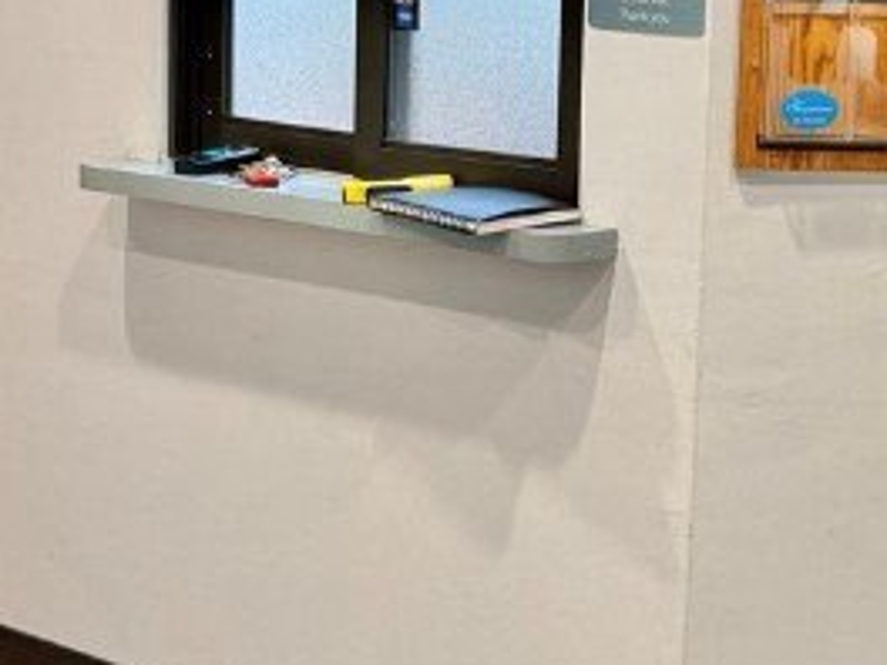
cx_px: 564
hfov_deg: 21.0
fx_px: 2383
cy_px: 148
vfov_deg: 15.8
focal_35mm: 93
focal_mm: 6.76
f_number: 1.78
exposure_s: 1/60
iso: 250
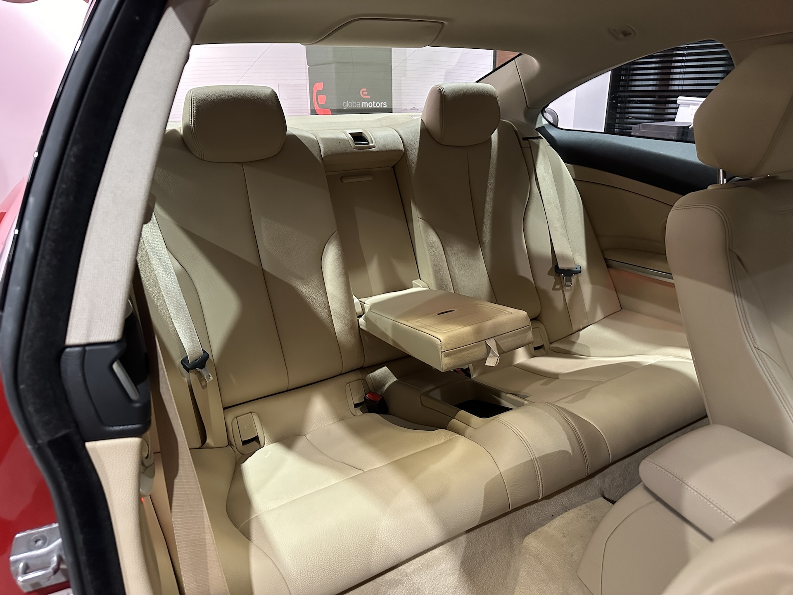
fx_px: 550
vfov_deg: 56.8
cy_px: 298
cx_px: 396
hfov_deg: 71.6
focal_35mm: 24
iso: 800
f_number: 1.78
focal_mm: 6.86
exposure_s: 1/40
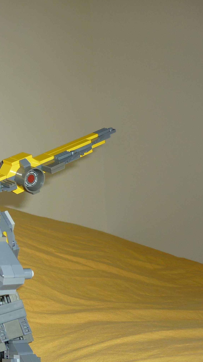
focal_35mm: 58
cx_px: -81
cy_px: 217
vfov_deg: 35.9
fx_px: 555
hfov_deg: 18.8
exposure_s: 1/30
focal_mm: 5.5
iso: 100
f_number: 2.8
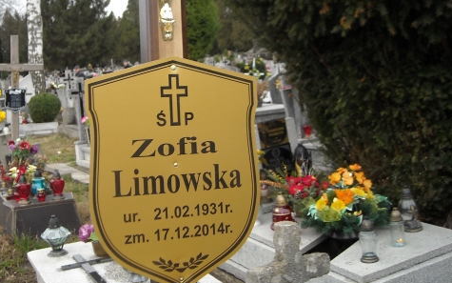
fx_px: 616
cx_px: 151
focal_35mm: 50
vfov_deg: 25.7
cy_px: 91
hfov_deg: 39.8
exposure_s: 1/100
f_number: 2.8
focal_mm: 5.7
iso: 64
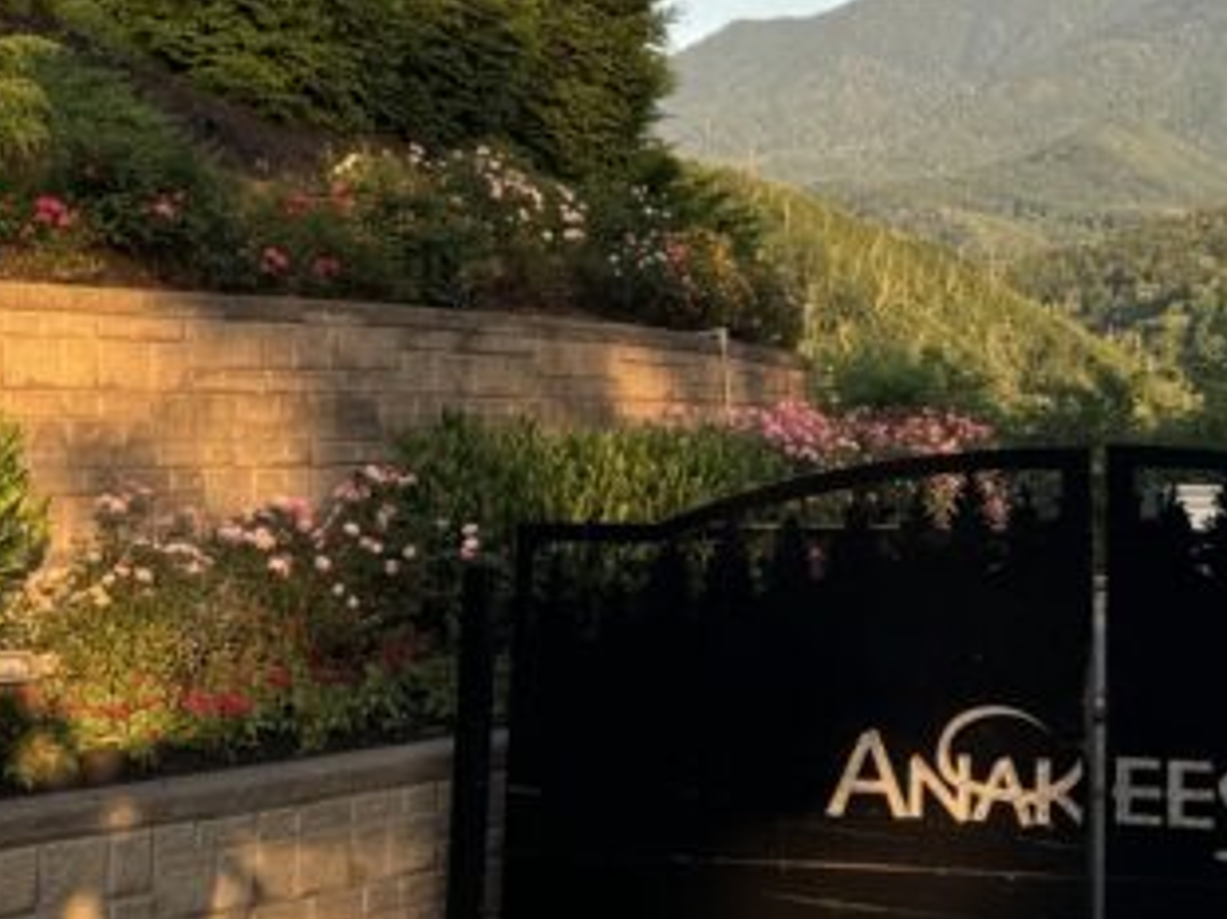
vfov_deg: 18.0
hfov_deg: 24.1
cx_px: 1077
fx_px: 2799
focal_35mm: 79
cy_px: -71
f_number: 1.78
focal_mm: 6.76
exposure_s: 1/1042
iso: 80
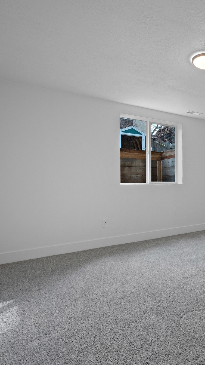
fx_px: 232
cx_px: 212
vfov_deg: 76.3
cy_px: 180
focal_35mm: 24
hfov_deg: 40.7
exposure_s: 1/6
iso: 500
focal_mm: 15
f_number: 8
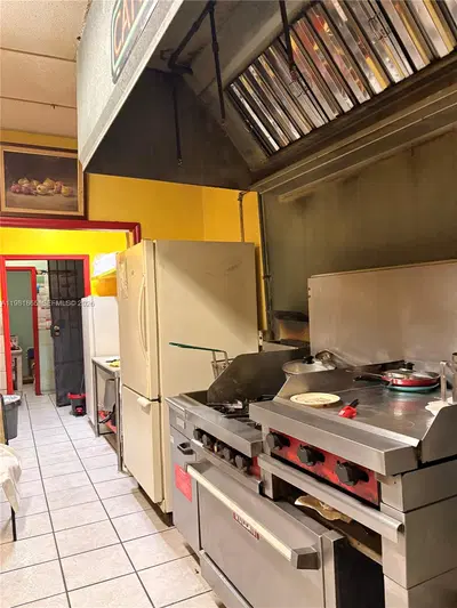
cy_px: 304
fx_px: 457
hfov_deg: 53.1
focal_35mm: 26
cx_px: 228
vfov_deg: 67.3
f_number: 1.6
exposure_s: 1/60
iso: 320
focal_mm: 5.96
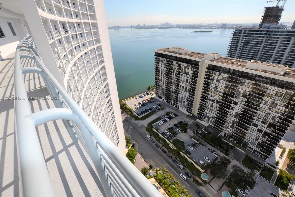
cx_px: 148
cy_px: 98
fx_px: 123
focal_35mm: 15
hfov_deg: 100.4
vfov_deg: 77.3
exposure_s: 1/200
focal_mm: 10
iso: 100
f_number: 10
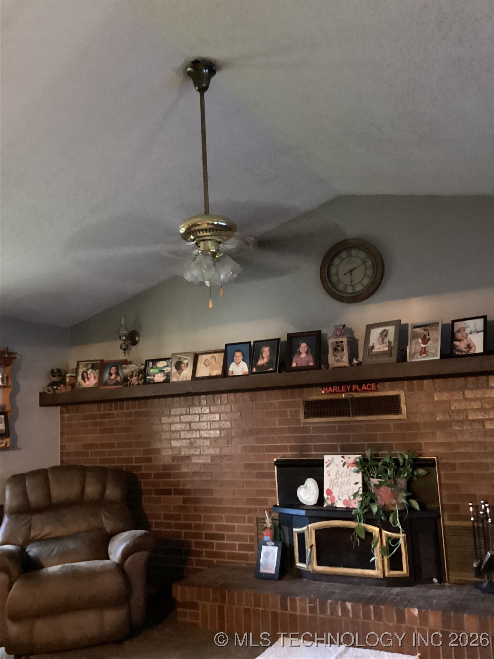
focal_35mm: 31
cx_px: 247
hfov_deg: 45.4
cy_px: 330
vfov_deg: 58.4
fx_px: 590
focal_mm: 3.3
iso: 800
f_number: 2.4
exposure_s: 1/15
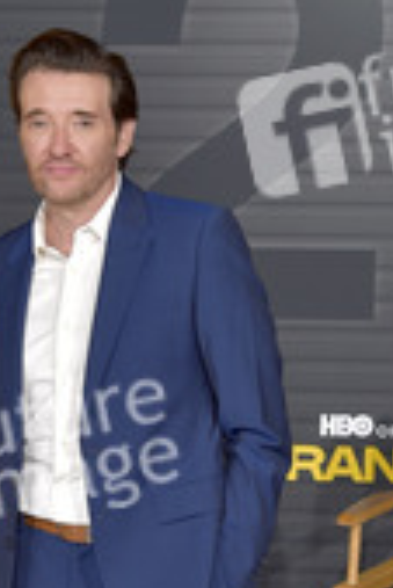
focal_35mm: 109
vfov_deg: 18.1
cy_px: 637
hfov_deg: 12.6
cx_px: 103
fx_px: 1781
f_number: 6.3
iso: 320
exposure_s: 1/250
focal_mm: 46
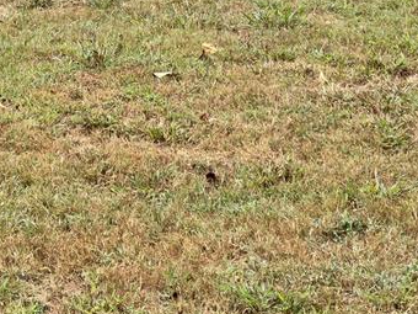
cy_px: -325
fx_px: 1485
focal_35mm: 123
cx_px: 12
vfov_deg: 10.9
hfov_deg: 15.8
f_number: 1.78
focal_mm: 6.76
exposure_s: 1/1126
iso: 80
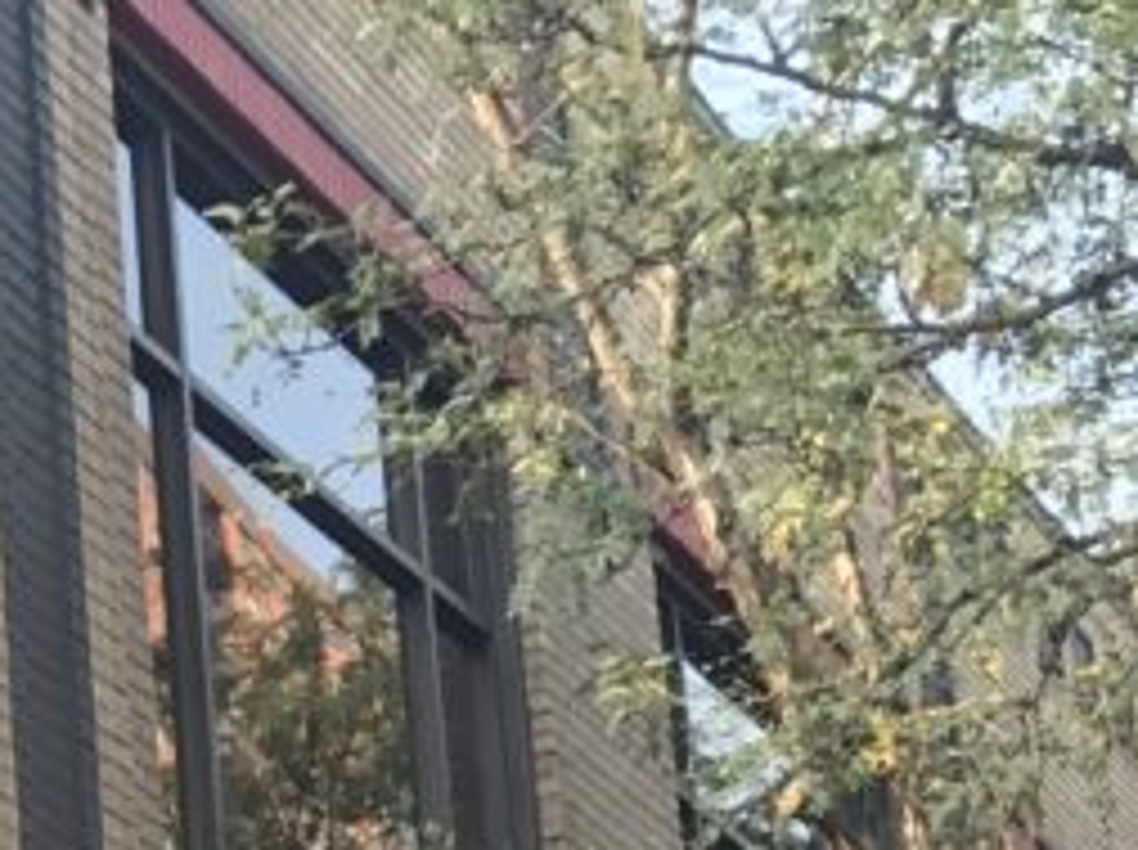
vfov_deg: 10.3
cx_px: -760
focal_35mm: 133
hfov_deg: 13.6
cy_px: 1664
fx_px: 4366
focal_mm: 3.99
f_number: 1.8
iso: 20
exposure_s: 1/199
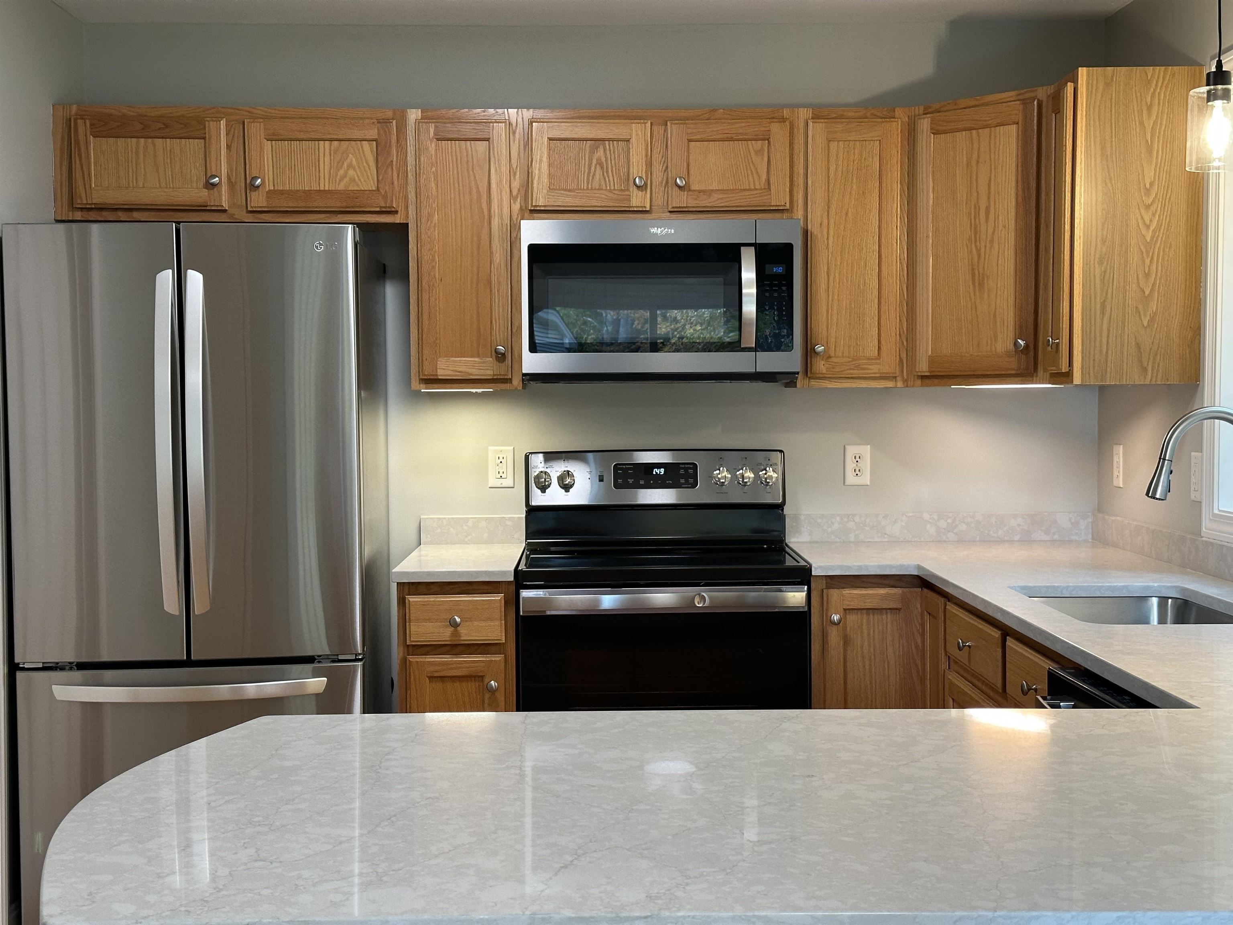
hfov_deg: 39.7
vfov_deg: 30.3
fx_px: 1710
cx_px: 616
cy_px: 462
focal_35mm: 48
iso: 125
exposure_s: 1/60
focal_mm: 6.86
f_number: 1.78
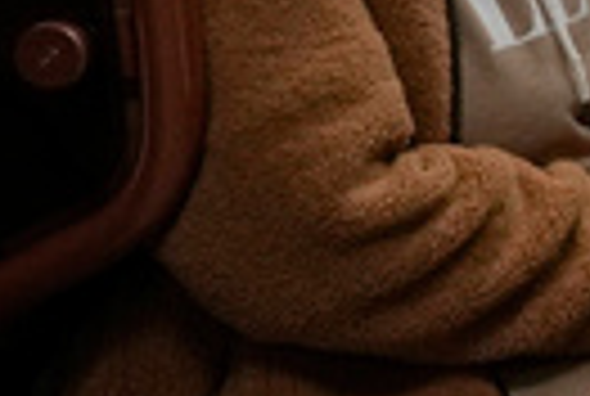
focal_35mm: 187
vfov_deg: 7.1
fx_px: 3072
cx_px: 2229
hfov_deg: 7.9
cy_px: -362
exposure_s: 1/320
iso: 1600
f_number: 2.8
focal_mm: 24
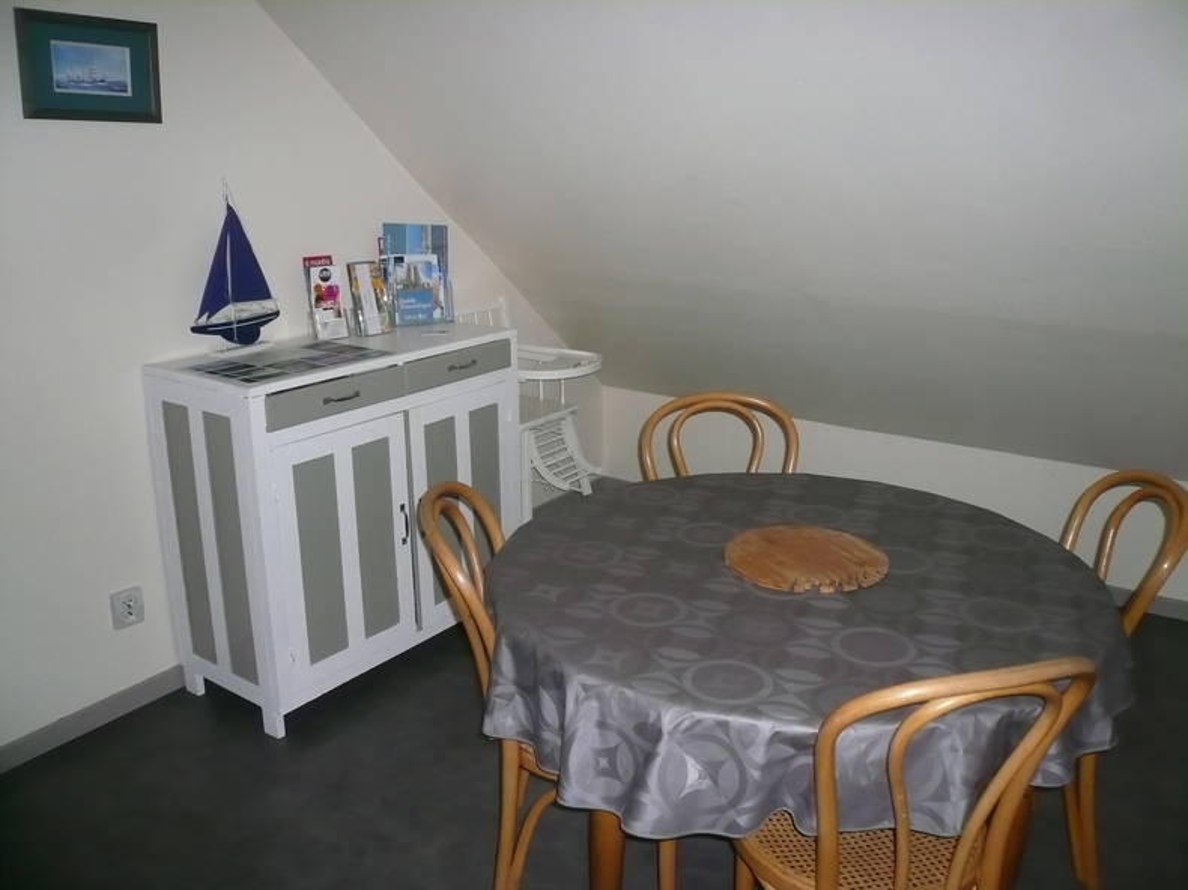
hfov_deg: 63.5
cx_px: 594
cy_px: 445
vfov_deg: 49.7
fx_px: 961
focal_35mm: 28
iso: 200
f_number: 2.8
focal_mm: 4.6
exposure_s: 1/30
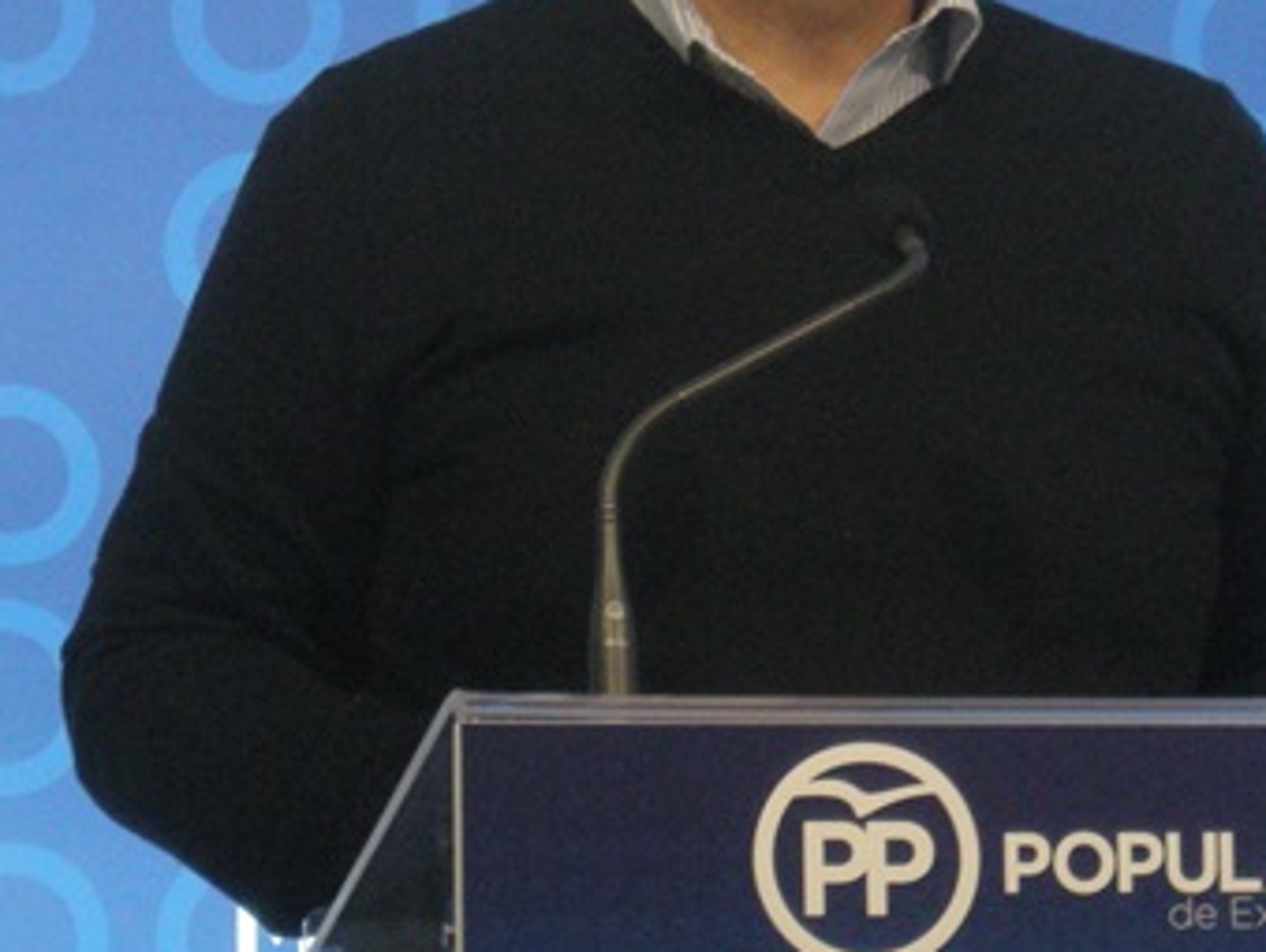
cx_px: 818
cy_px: 202
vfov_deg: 6.6
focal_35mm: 226
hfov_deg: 8.7
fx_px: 8274
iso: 287
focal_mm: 17.1
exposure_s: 1/60
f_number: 4.7
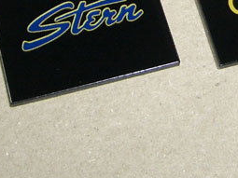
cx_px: 151
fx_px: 756
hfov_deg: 17.9
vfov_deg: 13.0
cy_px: -56
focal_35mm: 110
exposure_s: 1/320
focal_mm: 5.8
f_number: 2.6
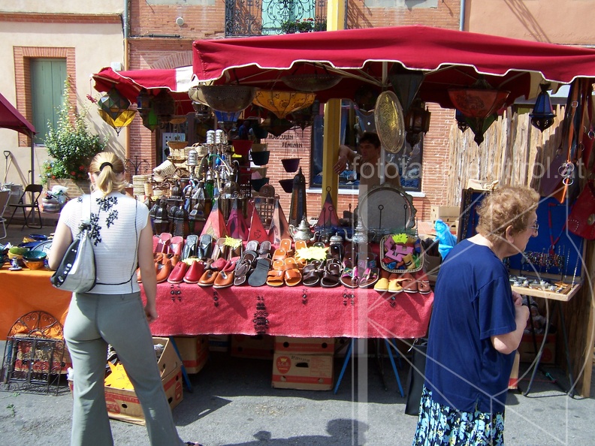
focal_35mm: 33
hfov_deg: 55.4
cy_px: 223
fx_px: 567
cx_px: 298
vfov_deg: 42.9
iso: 80
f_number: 3.4
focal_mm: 5.5
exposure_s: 1/500
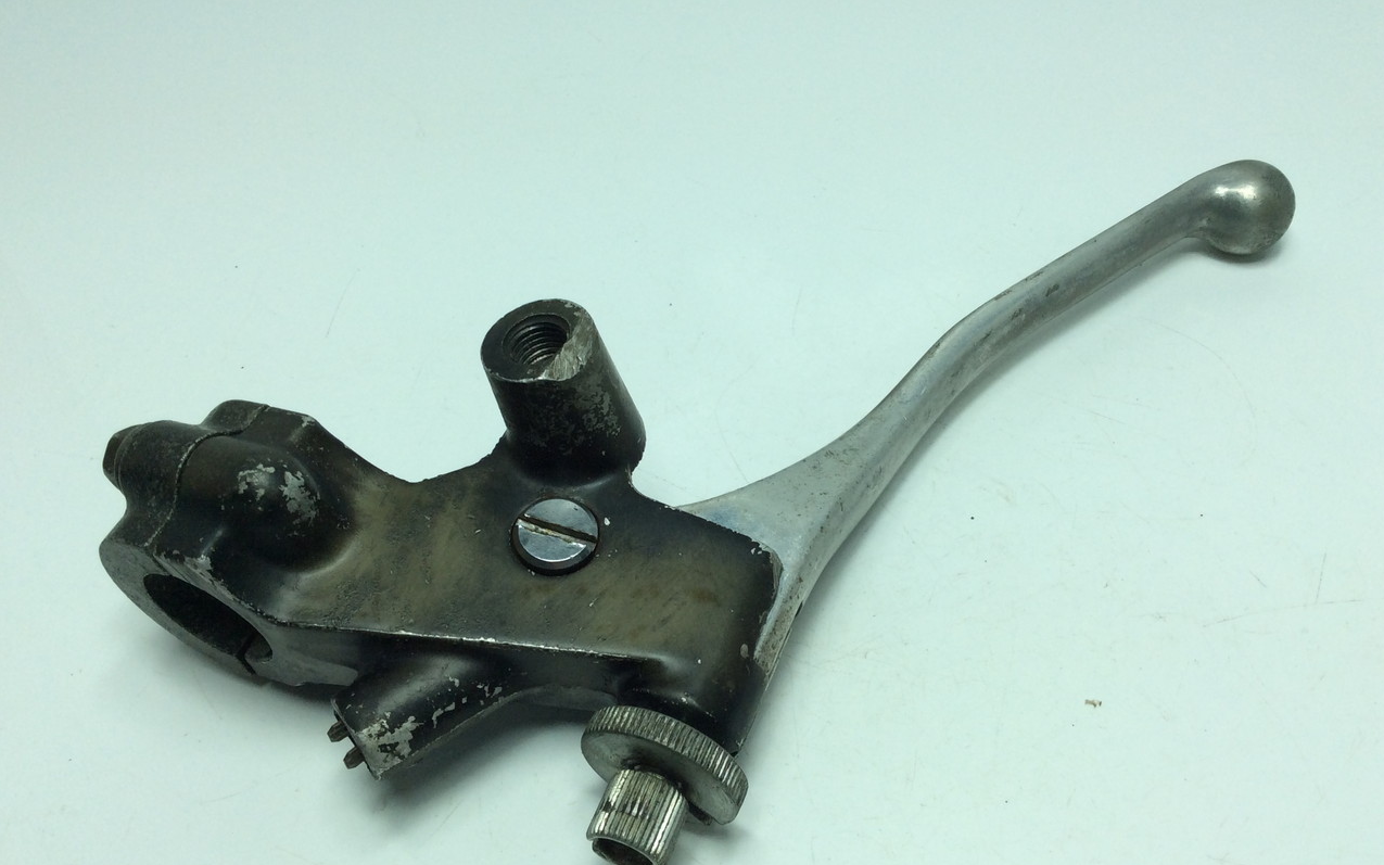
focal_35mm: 34
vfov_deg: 37.3
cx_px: 694
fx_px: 1282
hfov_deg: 56.7
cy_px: 440
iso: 32
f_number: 2.4
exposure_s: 1/583
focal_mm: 3.3
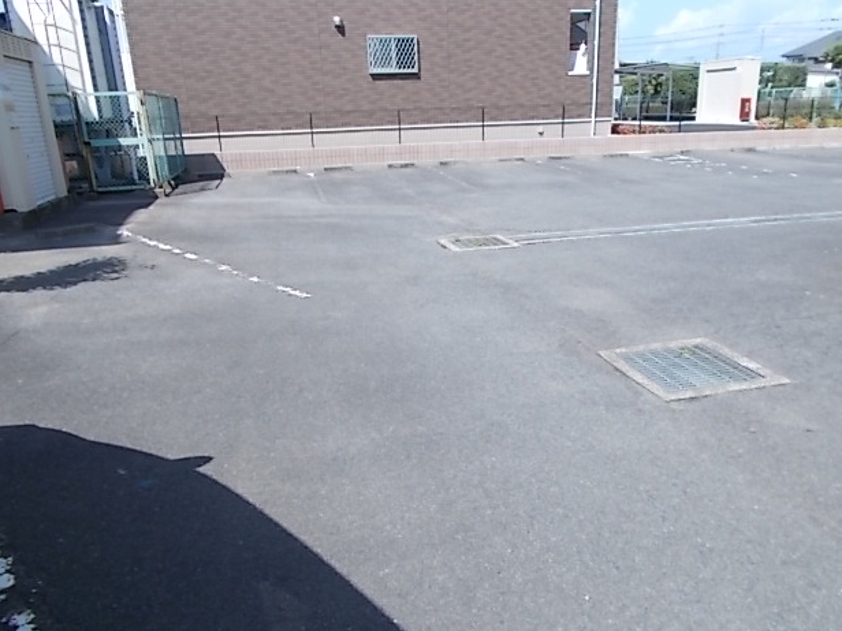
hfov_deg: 65.3
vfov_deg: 51.4
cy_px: 322
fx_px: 657
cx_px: 436
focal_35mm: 27
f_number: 3.2
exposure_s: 1/500
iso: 80
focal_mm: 4.6
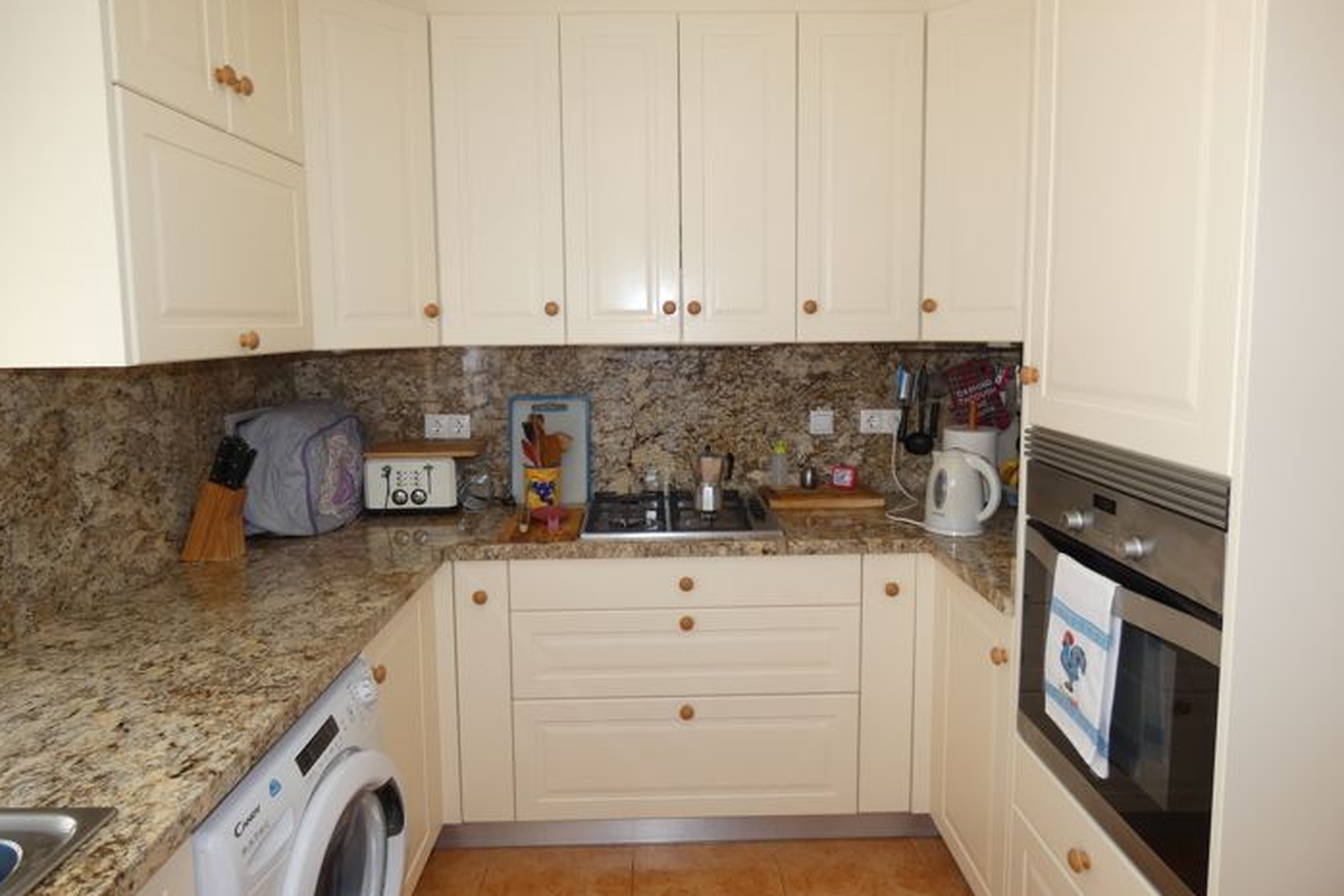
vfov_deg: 59.4
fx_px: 784
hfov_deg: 81.2
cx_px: 671
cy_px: 407
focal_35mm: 21
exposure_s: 1/100
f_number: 2.8
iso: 80
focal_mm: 3.6
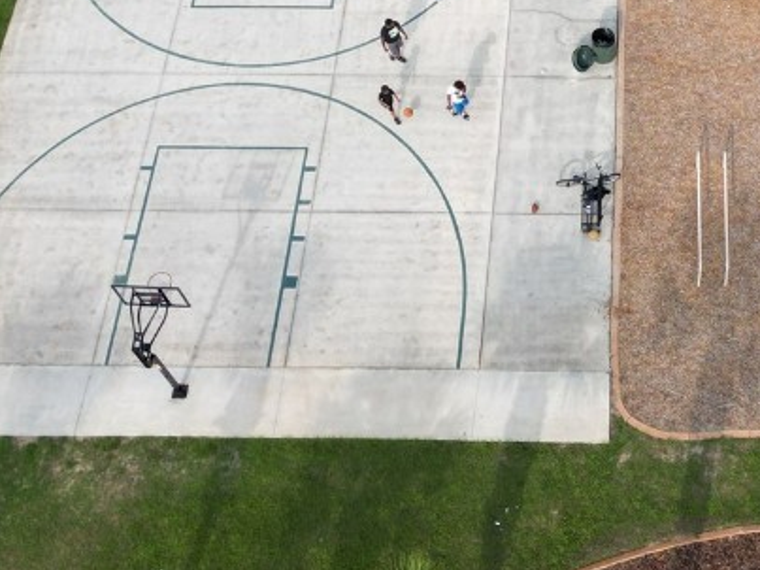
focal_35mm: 61
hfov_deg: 30.7
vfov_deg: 23.6
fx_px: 1339
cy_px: 91
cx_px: 632
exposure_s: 1/2000
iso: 110
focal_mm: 6.72
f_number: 1.7
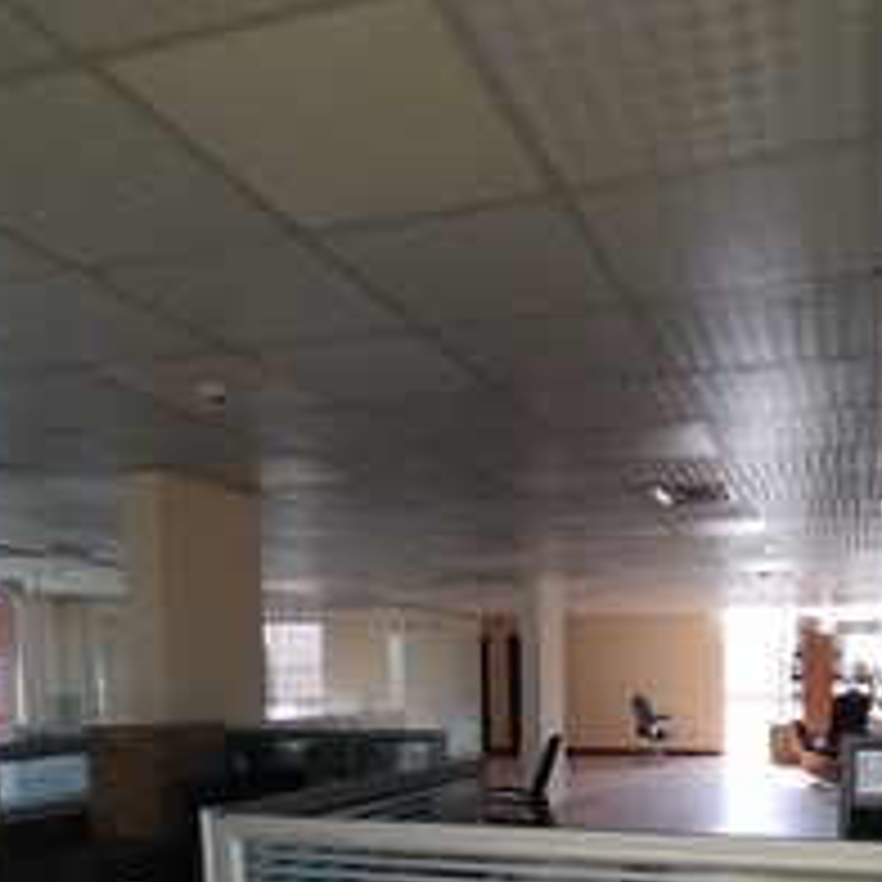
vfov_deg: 48.0
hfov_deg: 51.3
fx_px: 894
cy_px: 767
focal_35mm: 31
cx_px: 605
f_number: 2.2
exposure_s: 1/33
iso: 250
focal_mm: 1.65
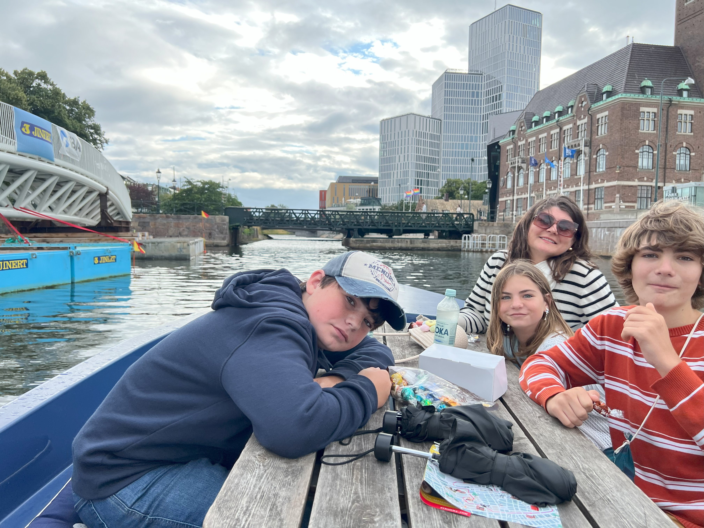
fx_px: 529
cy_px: 264
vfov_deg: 53.1
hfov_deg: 67.3
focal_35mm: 26
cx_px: 352
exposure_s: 1/1135
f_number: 1.5
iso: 50
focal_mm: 5.7
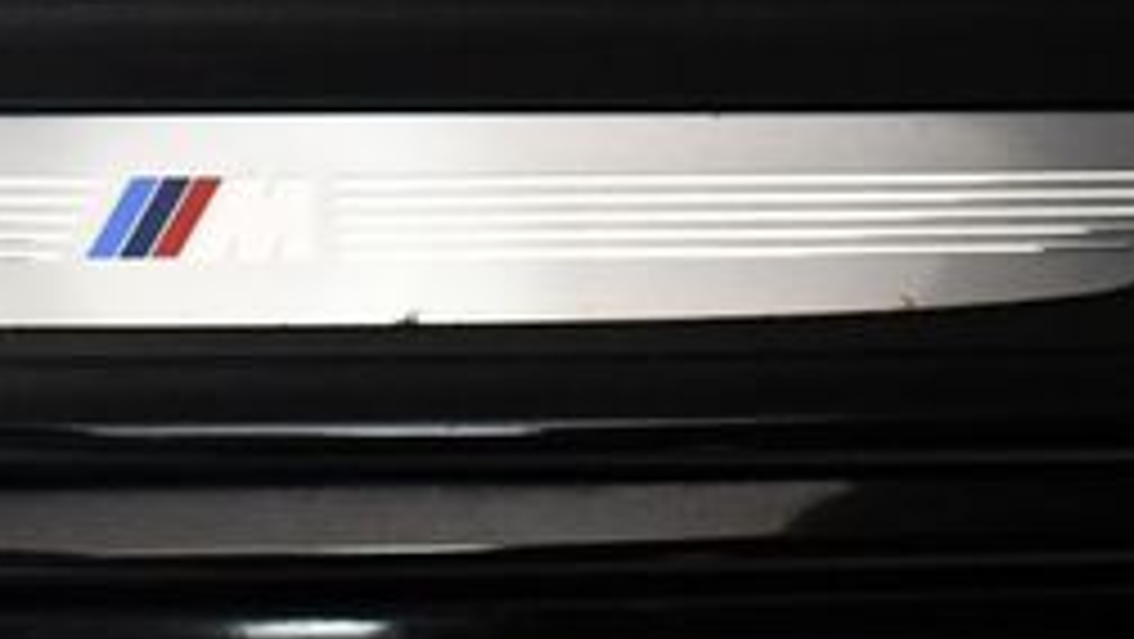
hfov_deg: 17.9
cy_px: 153
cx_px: 0
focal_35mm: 117
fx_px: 3520
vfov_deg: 10.4
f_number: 4
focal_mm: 22
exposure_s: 1/125
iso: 1600
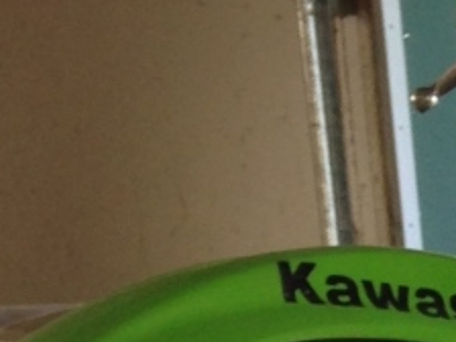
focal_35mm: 236
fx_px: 3109
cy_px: 1252
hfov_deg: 8.1
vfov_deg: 5.6
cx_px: 794
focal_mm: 4.12
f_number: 2.4
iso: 50
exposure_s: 1/120
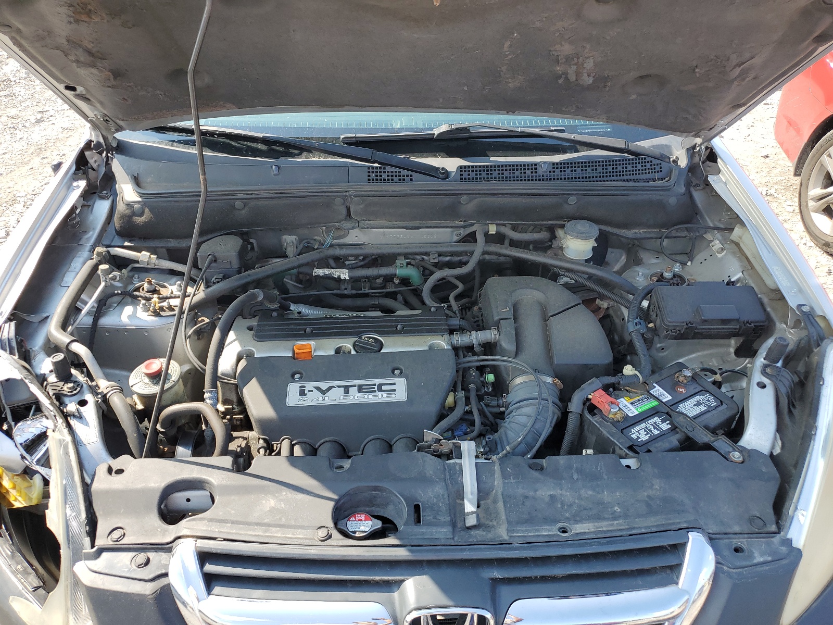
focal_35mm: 26
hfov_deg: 67.3
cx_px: 416
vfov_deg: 53.1
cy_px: 312
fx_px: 626
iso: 50
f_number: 1.5
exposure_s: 1/667
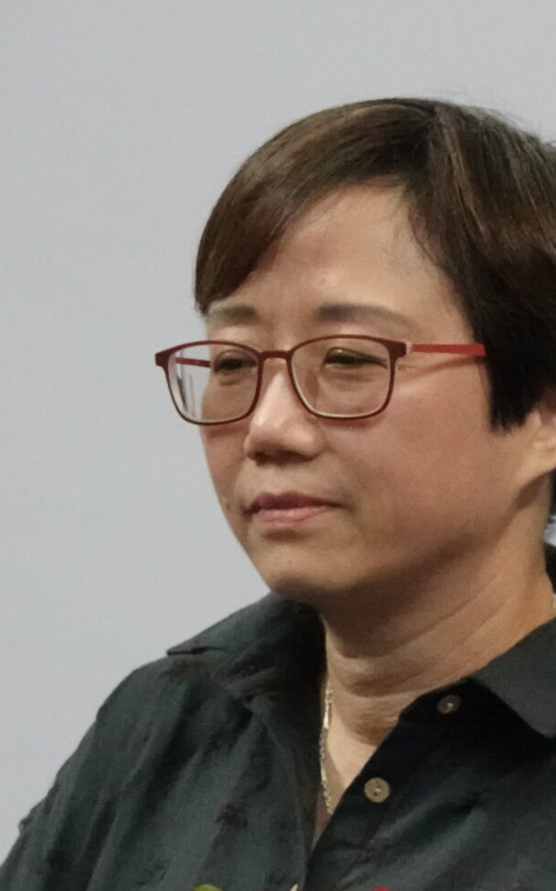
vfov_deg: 3.7
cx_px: 859
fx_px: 13827
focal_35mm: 570
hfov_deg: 2.3
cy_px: 581
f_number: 4
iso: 4000
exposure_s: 1/250
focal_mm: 78.39
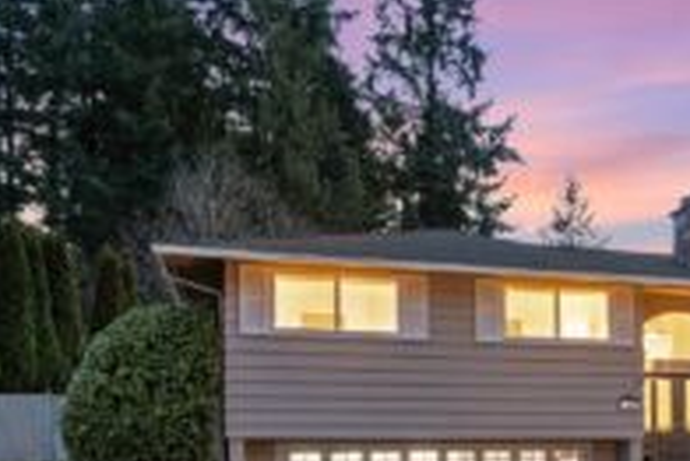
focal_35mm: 51
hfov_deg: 35.5
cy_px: 456
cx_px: 672
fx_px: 978
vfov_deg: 25.3
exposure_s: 3.2
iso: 320
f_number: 9
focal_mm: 25
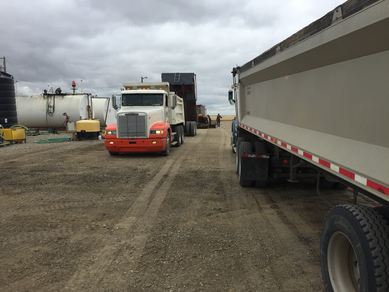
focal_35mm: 30
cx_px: 189
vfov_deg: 46.8
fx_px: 337
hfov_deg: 60.0
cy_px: 151
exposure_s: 1/1980
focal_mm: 4.15
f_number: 2.2
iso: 32
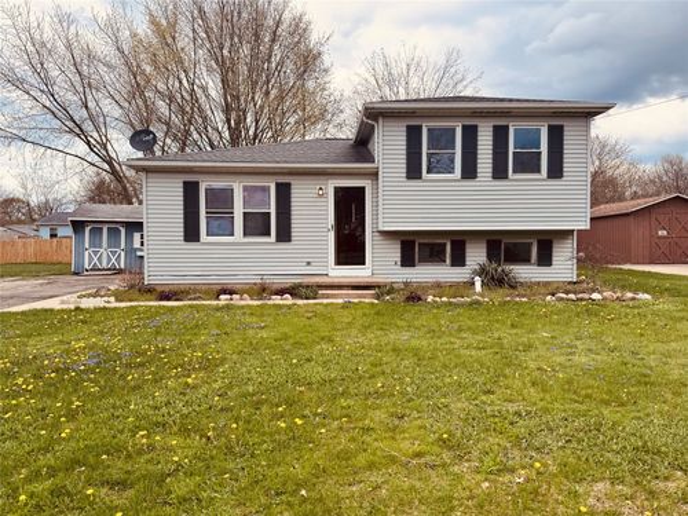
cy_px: 258
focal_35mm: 24
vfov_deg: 56.8
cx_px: 344
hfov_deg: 71.6
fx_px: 477
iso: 80
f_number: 1.78
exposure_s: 1/2041
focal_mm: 6.76
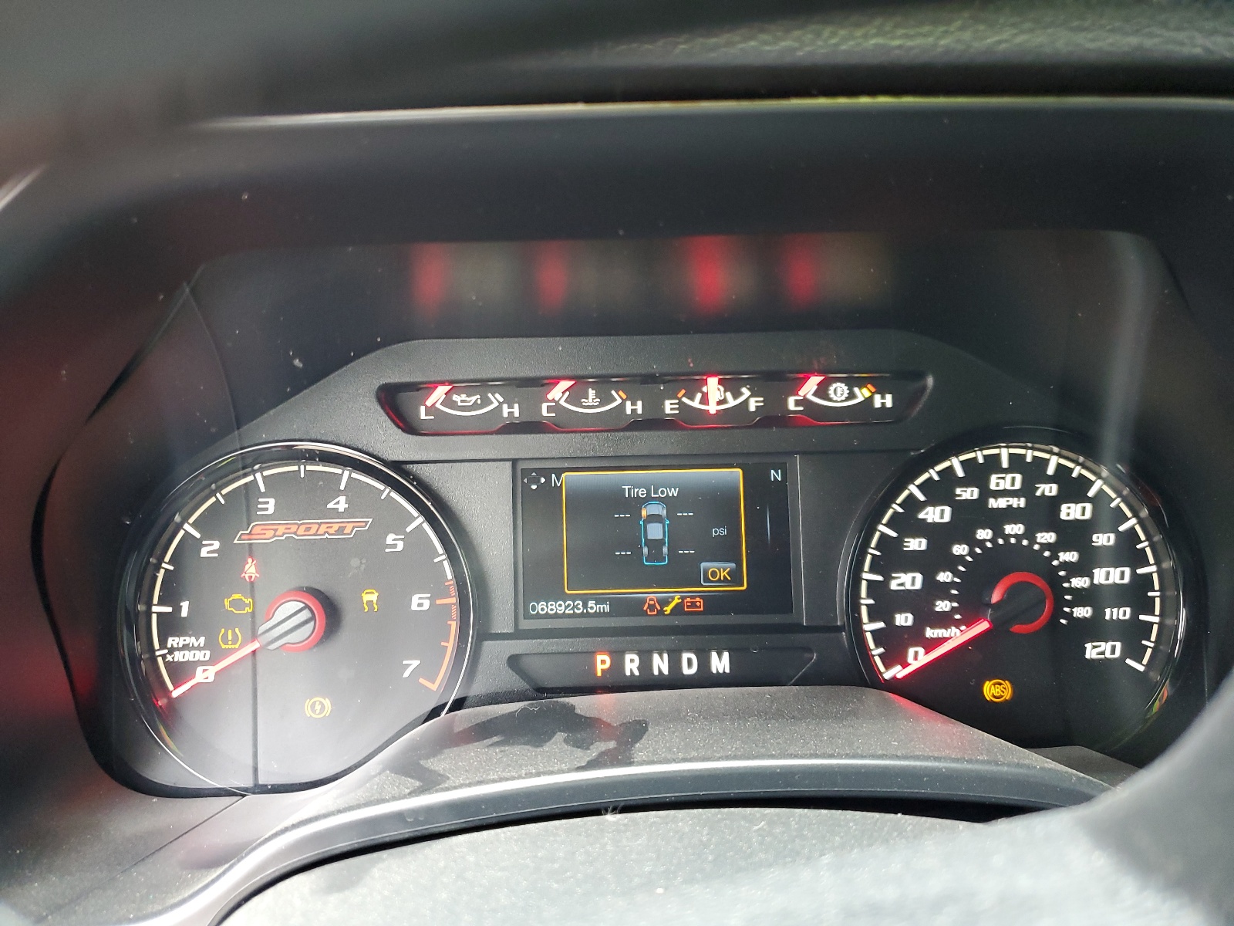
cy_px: 463
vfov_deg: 53.1
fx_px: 927
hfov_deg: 67.3
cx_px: 617
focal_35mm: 26
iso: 195
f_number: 1.5
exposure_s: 1/60.2
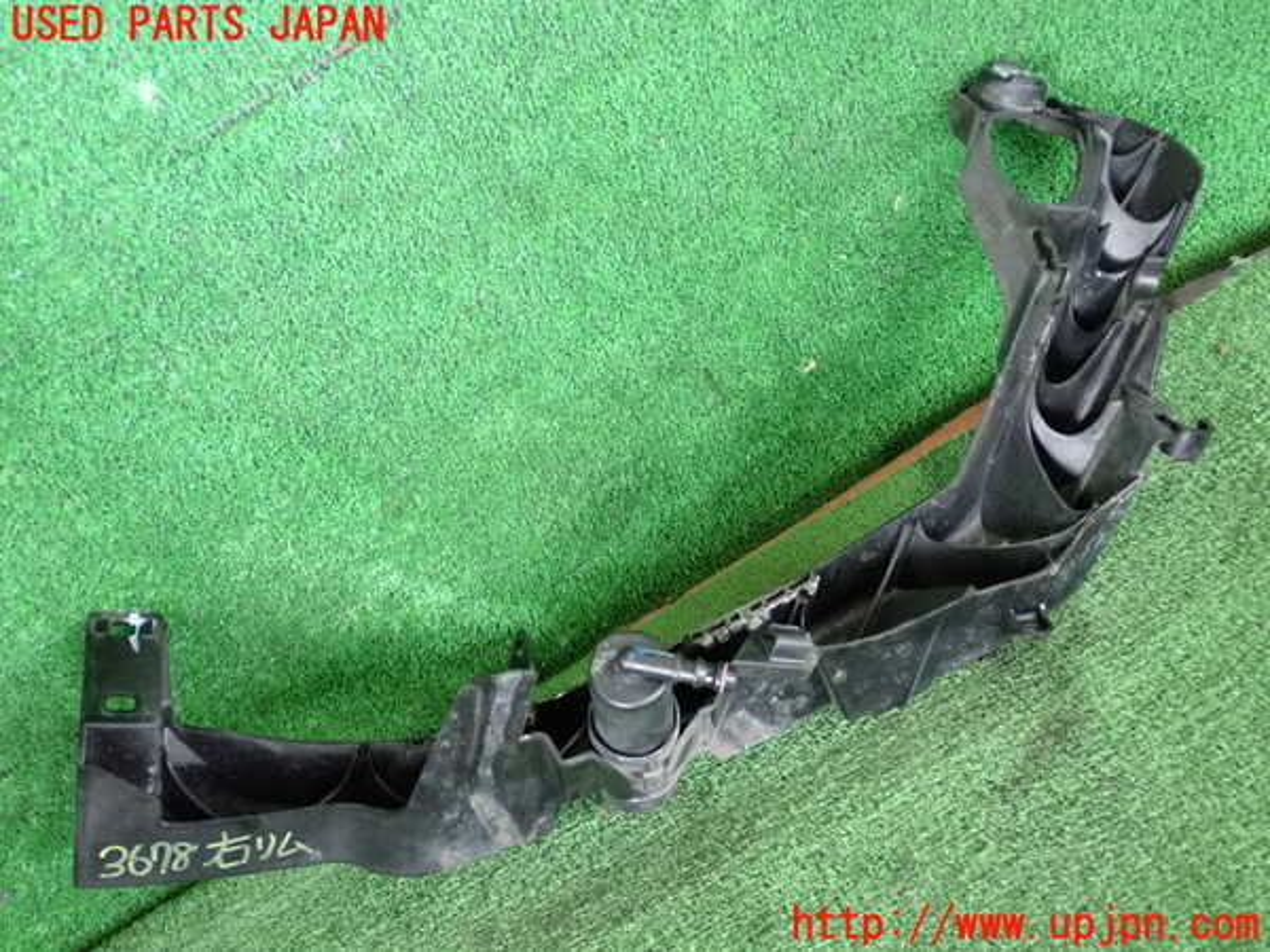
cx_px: 635
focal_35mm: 41
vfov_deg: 35.1
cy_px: 476
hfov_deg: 45.8
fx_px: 1504
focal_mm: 7.31
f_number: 2.8
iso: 1600
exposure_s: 1/125
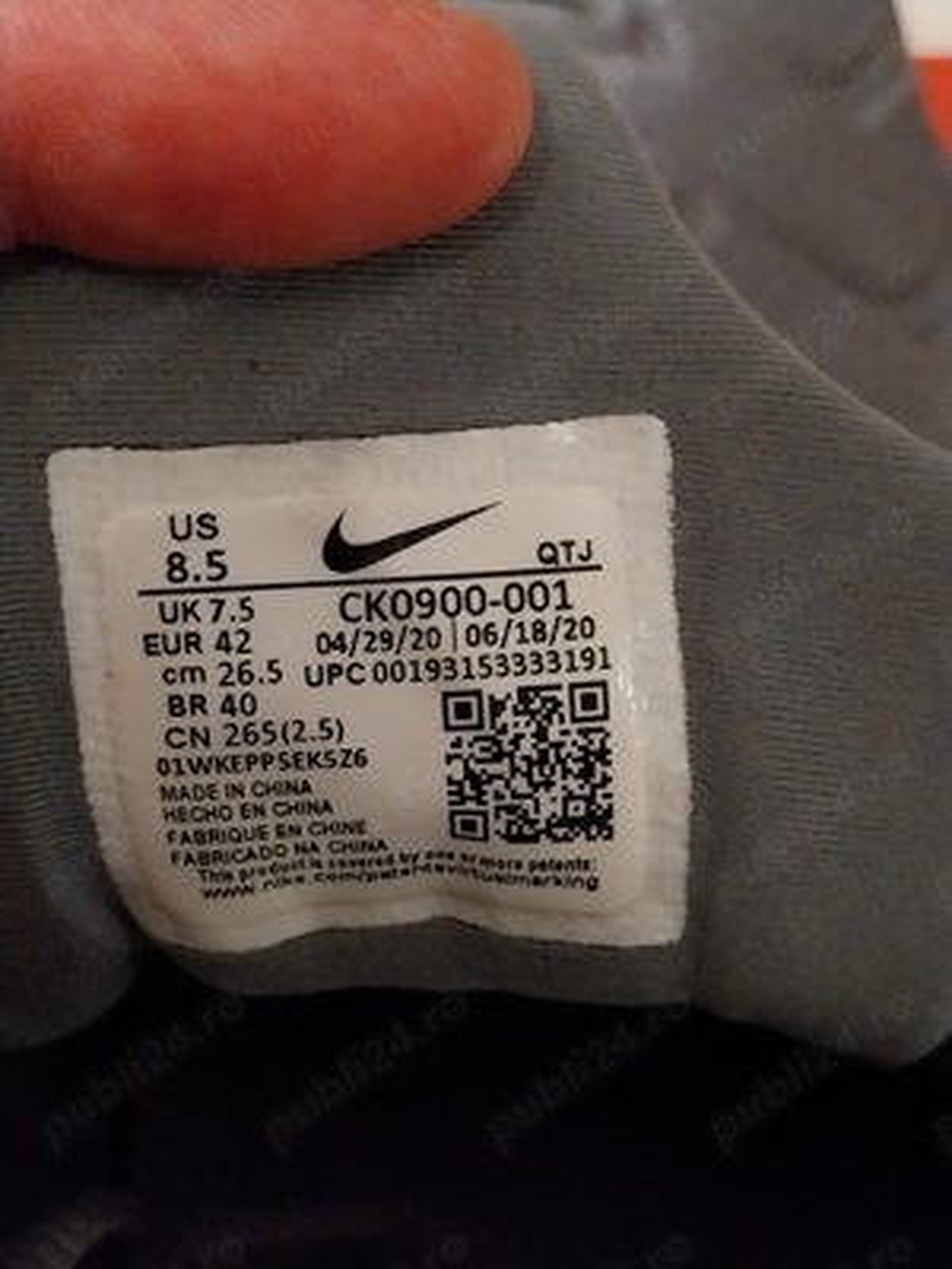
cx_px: 476
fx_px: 953
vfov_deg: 67.3
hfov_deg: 53.1
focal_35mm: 26
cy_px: 634
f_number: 1.8
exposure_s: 1/20
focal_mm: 4
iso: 1250
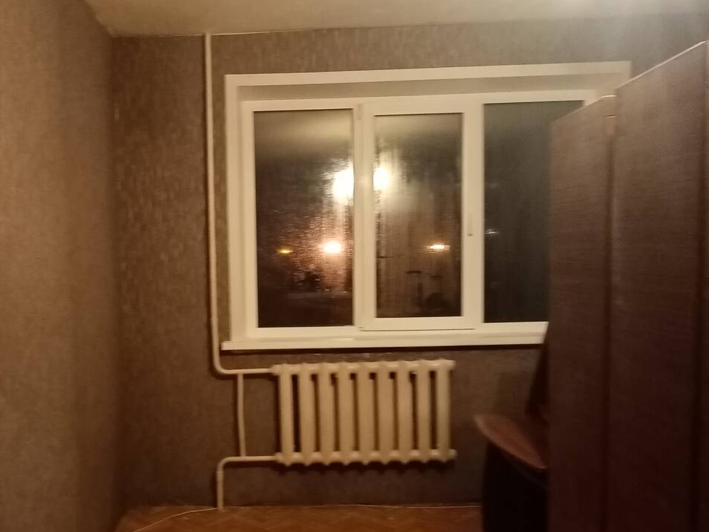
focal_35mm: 35
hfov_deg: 51.8
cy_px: 310
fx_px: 717
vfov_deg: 40.6
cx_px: 244
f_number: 1.8
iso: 960
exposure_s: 1/20
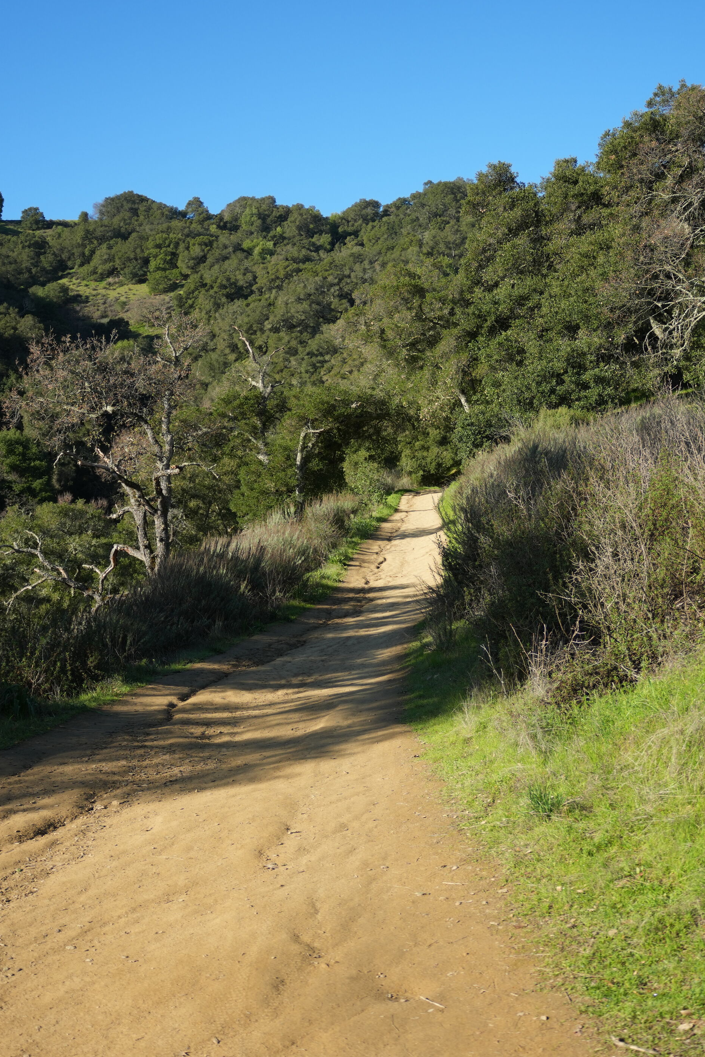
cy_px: 531
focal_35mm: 43
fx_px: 1263
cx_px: 395
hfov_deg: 31.2
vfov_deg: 45.4
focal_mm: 28
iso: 250
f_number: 4
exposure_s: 1/1000
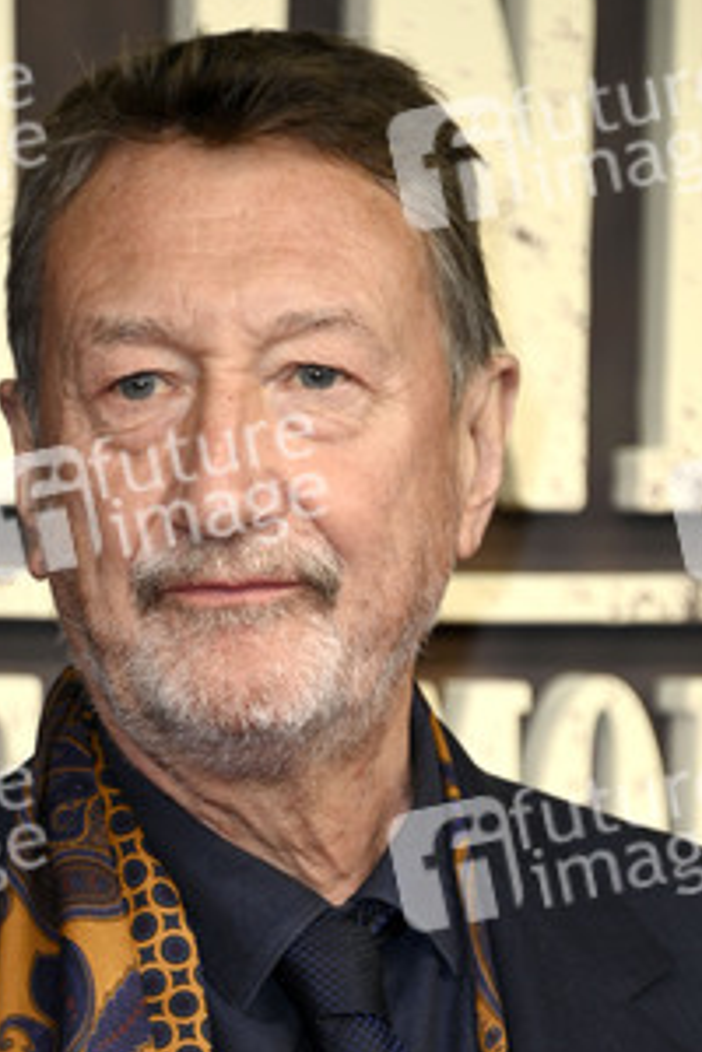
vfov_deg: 5.2
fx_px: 11699
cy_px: 673
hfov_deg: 3.4
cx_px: 249
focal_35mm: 400
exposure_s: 1/250
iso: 500
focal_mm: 300
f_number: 5.6
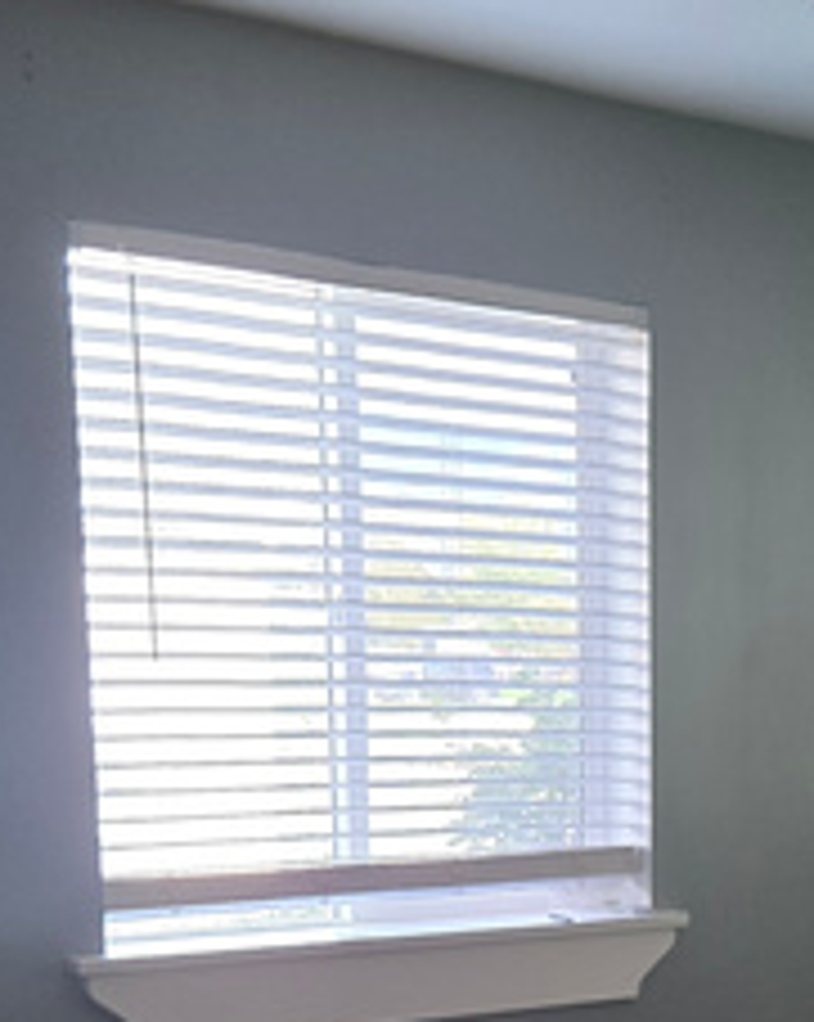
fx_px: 2293
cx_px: 836
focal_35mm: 76
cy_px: 1072
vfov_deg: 23.8
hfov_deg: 19.5
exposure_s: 1/120
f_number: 1.8
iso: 125
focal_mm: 5.4
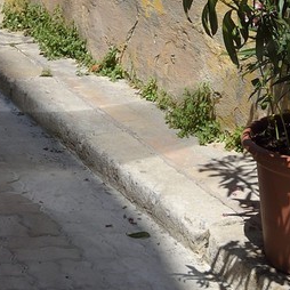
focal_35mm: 155
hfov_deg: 11.2
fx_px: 1469
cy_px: -307
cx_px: 38
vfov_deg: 10.3
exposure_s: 1/250
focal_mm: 29
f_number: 14
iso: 200
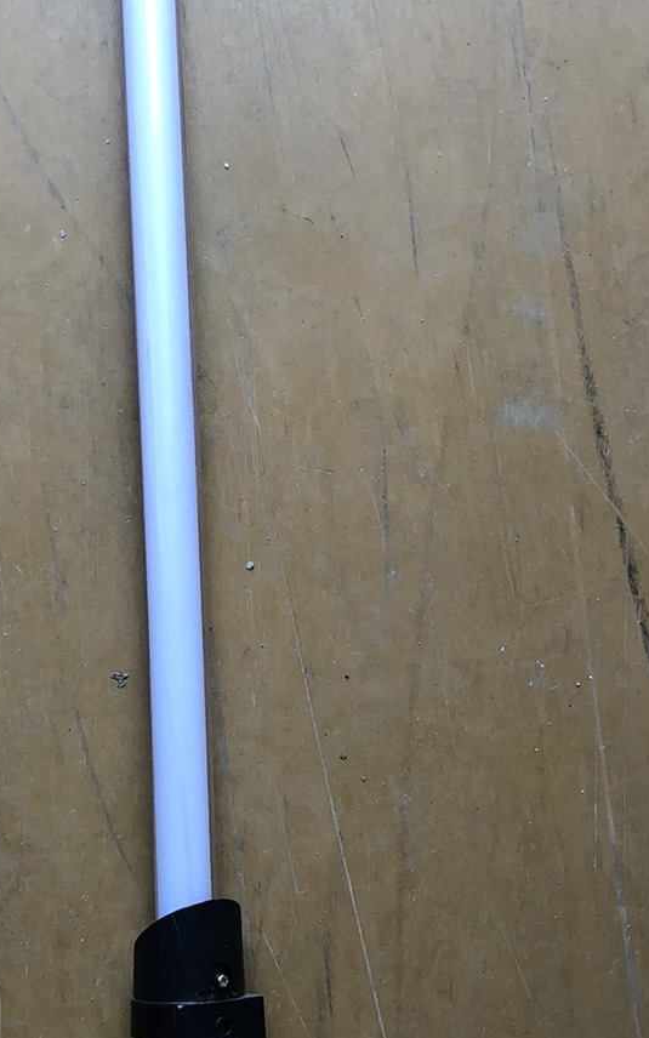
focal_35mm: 71
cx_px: 273
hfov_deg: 18.3
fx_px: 2009
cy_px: 561
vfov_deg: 29.0
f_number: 1.8
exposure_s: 1/120
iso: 40
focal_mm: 4
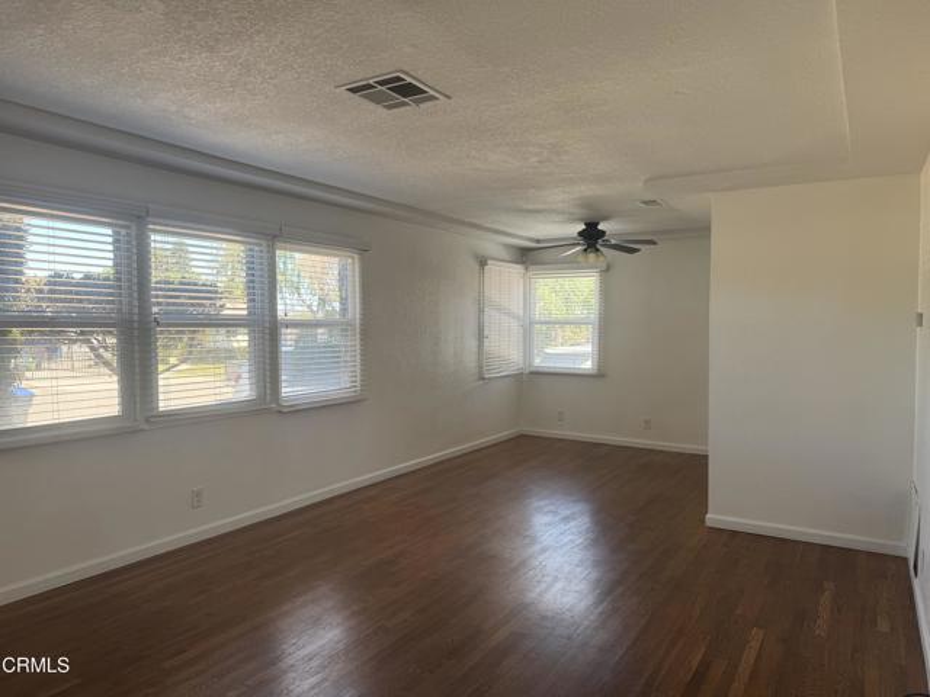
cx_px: 465
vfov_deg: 56.8
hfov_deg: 71.6
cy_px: 348
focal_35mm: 24
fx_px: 645
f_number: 1.78
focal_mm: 6.76
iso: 100
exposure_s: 1/162
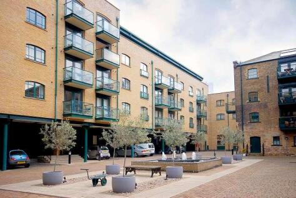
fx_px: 247
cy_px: 99
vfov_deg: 43.7
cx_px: 148
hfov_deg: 61.9
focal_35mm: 30
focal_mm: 20
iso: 250
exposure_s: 1/60
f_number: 5.6
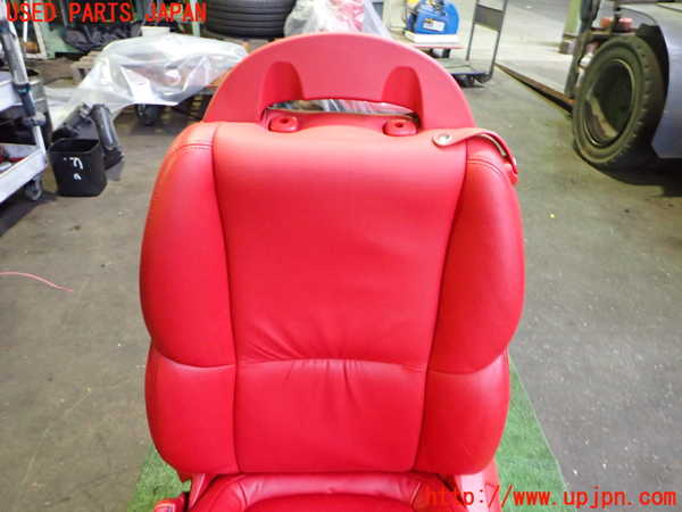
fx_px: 493
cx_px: 341
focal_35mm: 25
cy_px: 256
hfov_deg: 69.4
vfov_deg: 54.9
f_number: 2
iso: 640
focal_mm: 4.5
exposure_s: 1/30
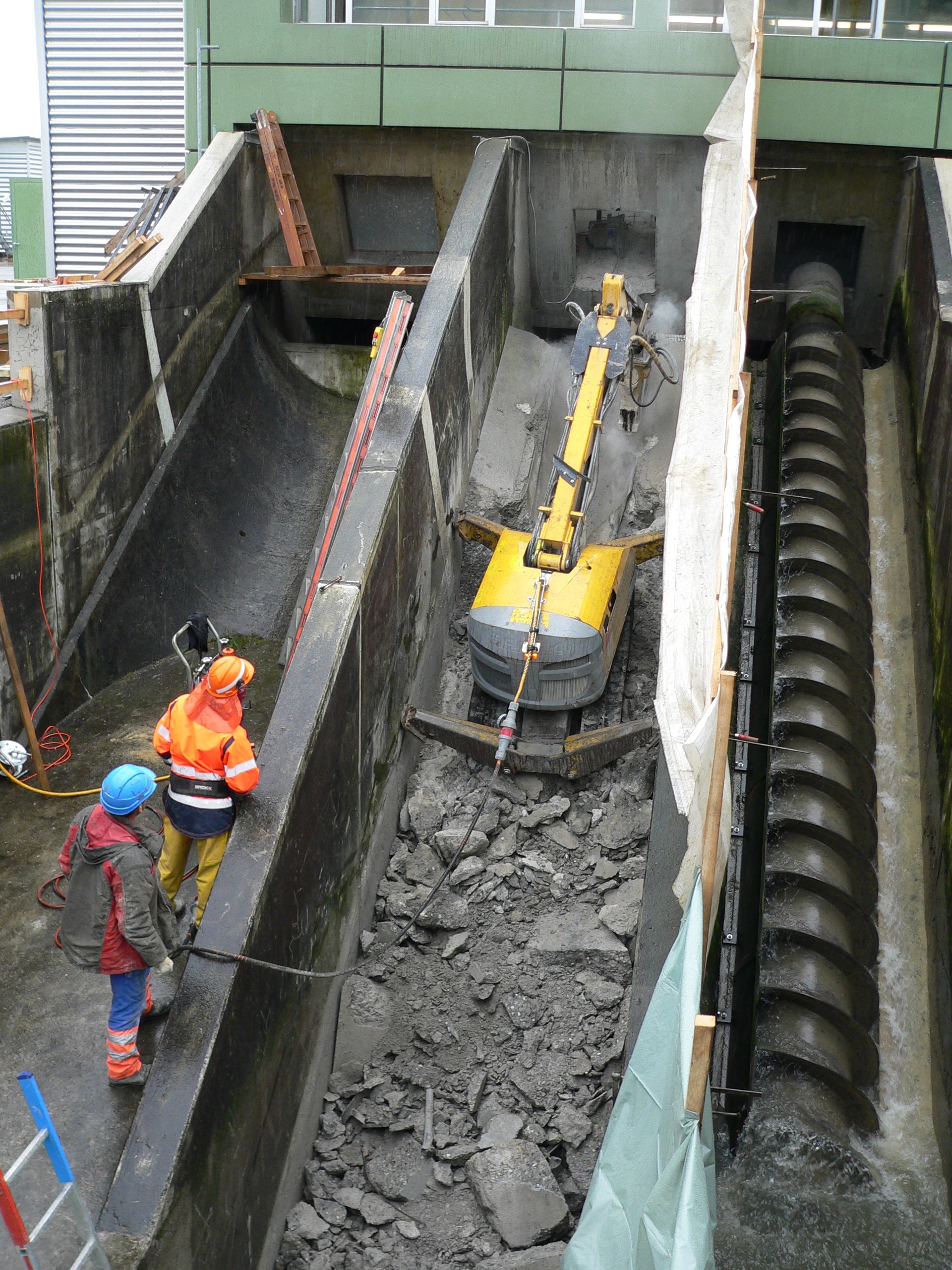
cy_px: 635
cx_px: 476
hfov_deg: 39.7
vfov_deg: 51.4
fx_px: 1320
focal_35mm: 36
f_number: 2.8
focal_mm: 6
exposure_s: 1/125
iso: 100
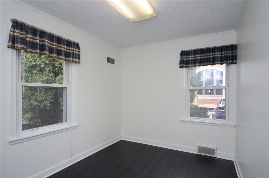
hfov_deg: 90.1
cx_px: 134
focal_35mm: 18
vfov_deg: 67.1
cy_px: 89
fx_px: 134
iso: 800
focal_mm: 12
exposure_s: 1/200
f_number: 5.6
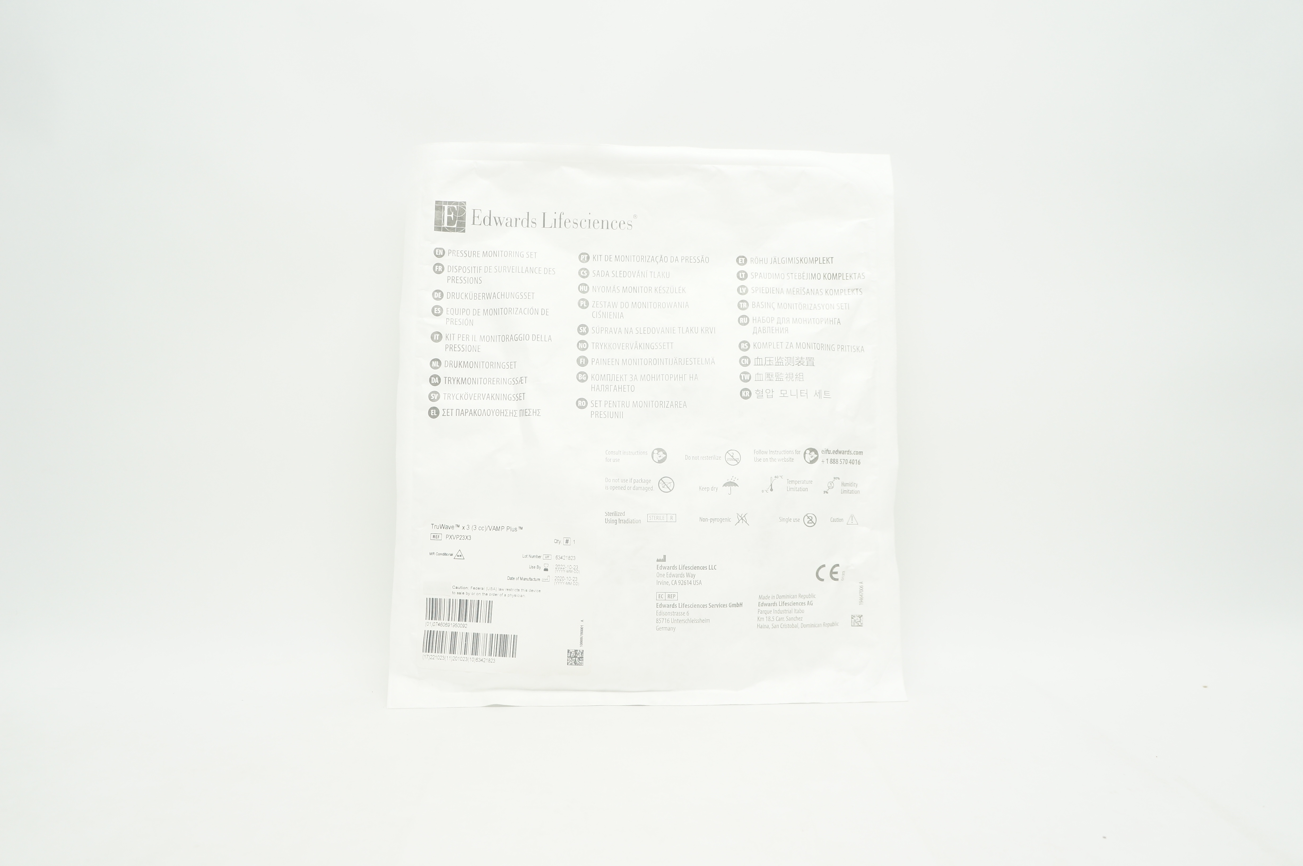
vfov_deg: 45.6
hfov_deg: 64.6
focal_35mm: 28
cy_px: 433
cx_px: 652
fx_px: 1030
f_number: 5
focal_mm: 19
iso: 400
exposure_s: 1/80
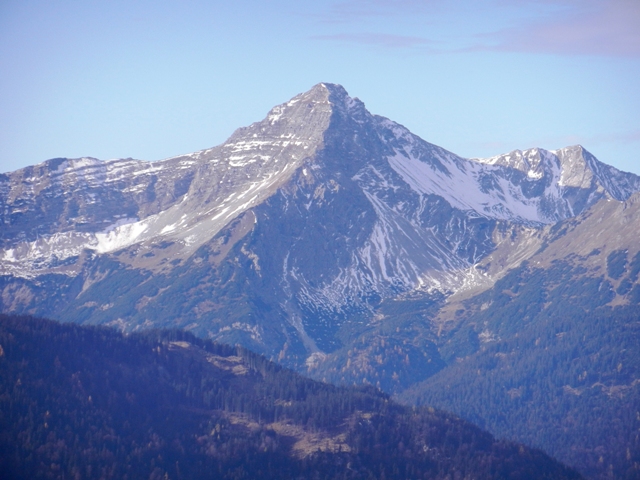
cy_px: 240
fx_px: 5399
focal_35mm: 292
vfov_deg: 5.1
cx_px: 320
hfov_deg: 6.8
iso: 160
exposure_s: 1/640
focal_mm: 52.6
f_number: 5.3
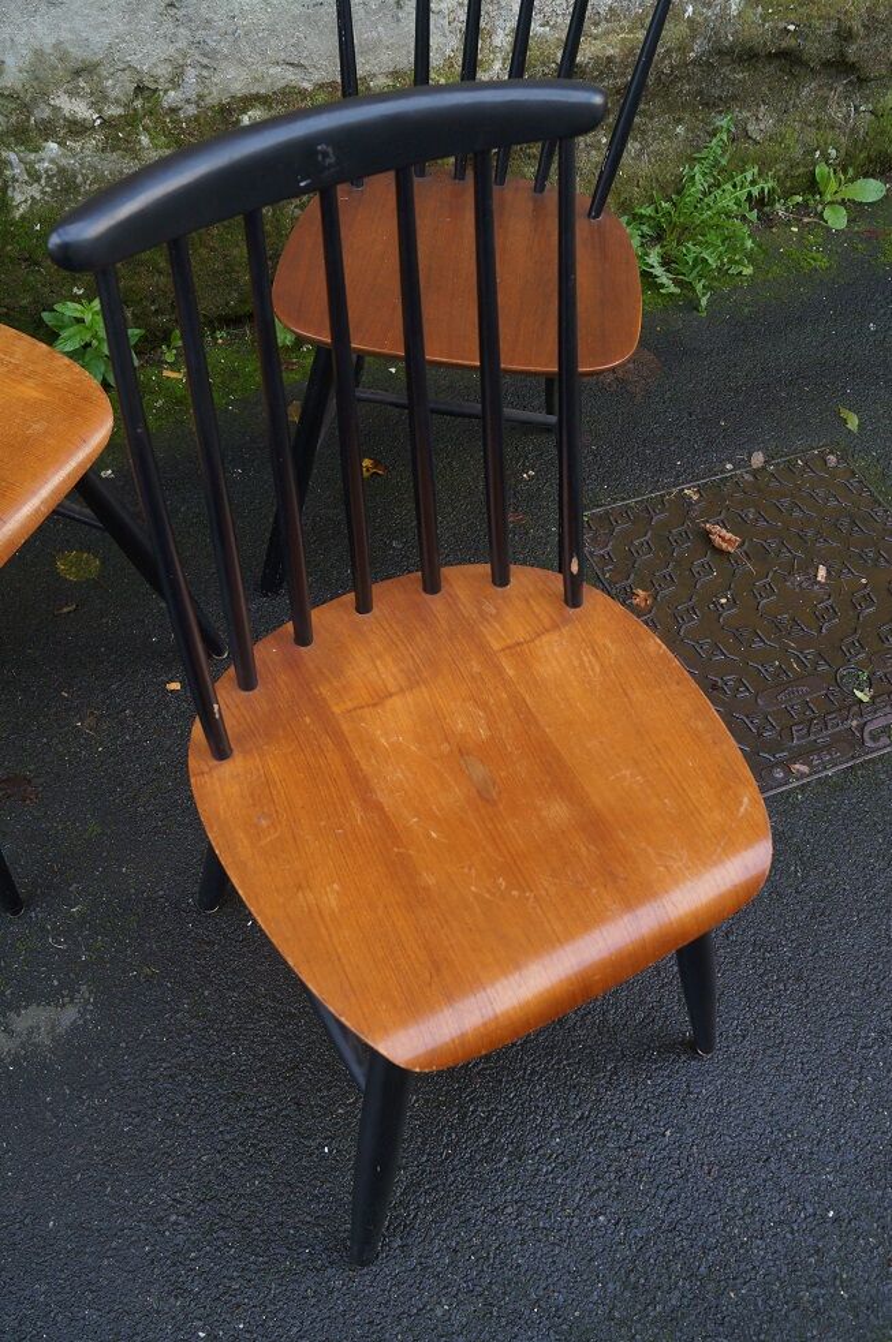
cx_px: 446
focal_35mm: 30
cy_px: 671
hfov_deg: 43.5
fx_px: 1118
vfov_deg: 62.0
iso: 400
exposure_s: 1/60
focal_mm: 20
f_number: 5.6
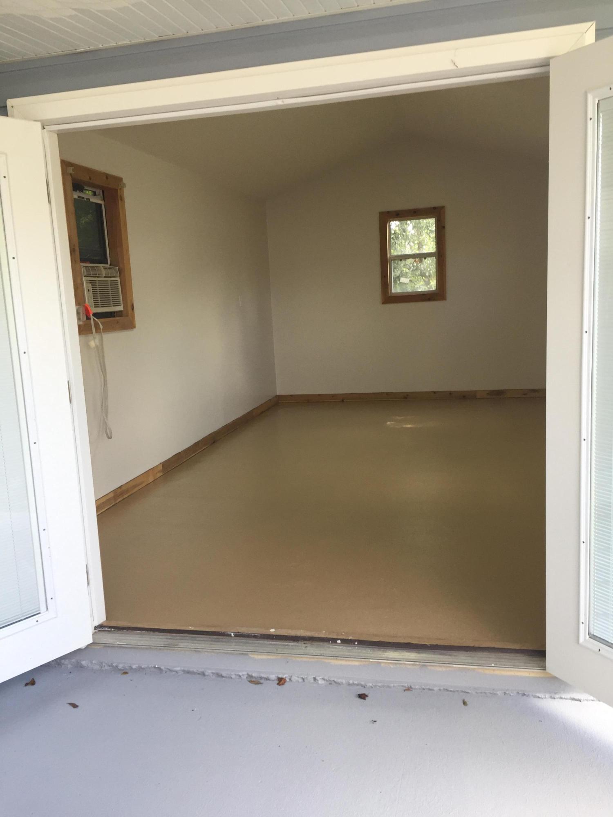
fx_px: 685
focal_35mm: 29
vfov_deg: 61.7
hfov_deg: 48.2
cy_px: 408
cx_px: 306
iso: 50
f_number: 2.2
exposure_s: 1/120
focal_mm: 4.15
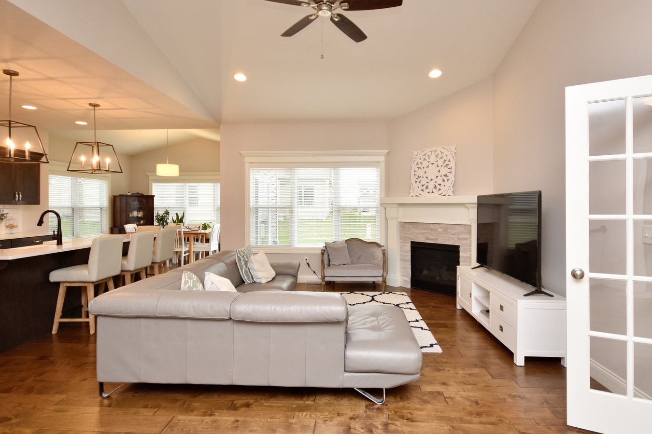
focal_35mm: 18
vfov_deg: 67.4
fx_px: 326
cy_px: 220
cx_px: 340
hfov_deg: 90.0
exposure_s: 1/60
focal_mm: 10
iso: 320
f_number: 4
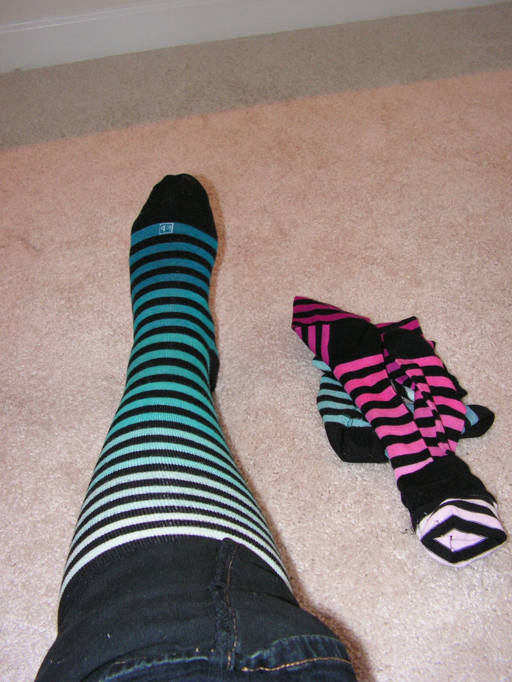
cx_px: 256
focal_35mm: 36
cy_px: 341
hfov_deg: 39.7
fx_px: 710
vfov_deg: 51.4
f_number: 3.2
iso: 200
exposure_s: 1/40
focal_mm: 6
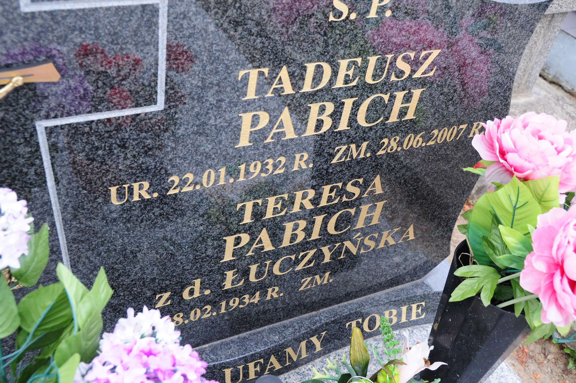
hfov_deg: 49.6
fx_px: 623
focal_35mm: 39
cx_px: 288
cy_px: 192
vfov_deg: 34.1
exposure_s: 1/200
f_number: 7.1
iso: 640
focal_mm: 26
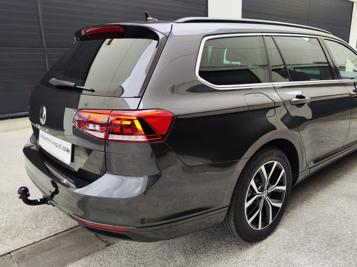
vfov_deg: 49.7
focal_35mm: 28
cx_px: 212
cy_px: 134
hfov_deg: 63.0
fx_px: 289
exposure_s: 1/100
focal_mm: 7.01
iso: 74
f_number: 1.69
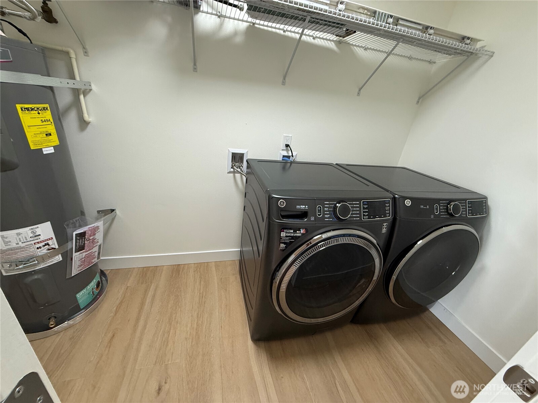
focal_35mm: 14
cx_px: 269
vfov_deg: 85.7
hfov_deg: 102.1
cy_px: 202
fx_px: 218
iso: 250
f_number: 2.2
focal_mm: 2.22
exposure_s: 1/60
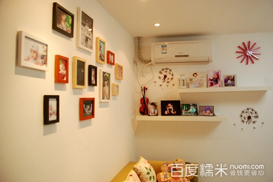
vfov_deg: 43.7
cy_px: 91
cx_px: 136
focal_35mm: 30
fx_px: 228
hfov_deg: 61.9
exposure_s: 1/30
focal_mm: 20
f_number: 4.5
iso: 400
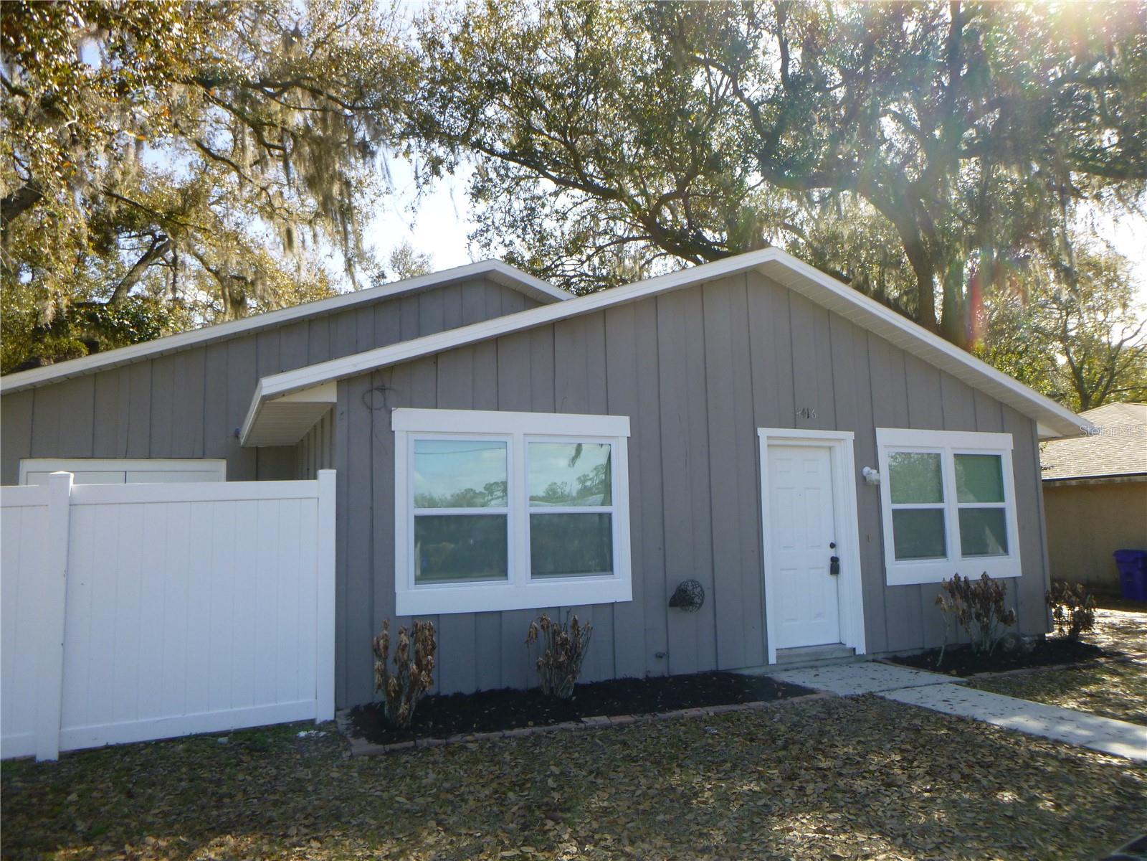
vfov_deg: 54.9
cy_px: 430
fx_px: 828
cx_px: 574
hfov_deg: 69.4
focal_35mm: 25
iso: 100
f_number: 3.9
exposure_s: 1/200
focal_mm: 4.5
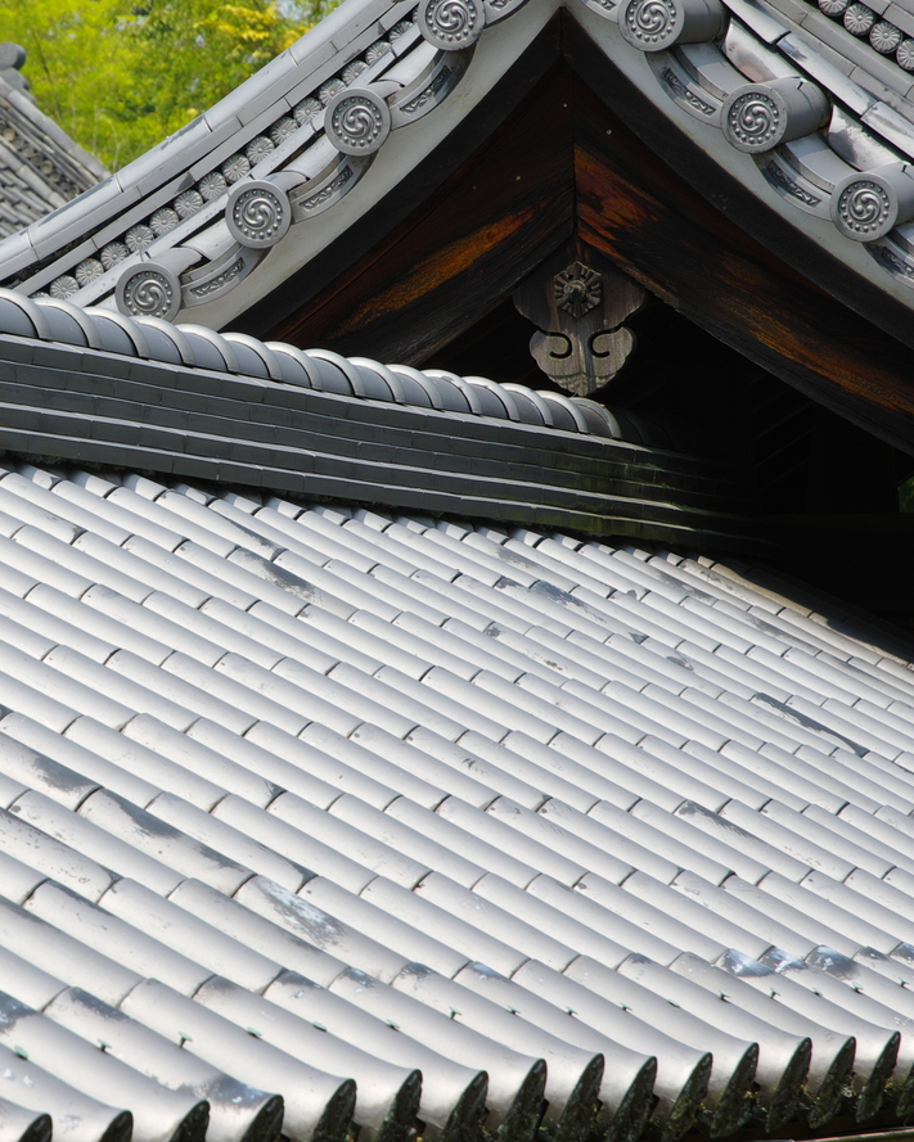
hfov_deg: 5.8
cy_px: 400
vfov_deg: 7.2
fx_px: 9064
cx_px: 102
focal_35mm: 268
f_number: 8
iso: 100
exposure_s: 1/320
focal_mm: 85
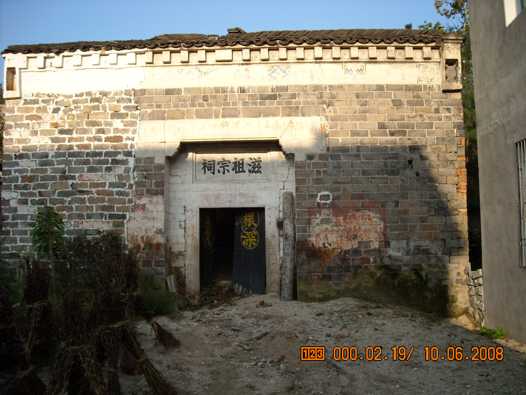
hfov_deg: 52.6
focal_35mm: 35
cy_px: 198
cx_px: 263
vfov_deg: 40.7
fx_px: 532
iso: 64
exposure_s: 1/154
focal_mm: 5.7
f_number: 5.6
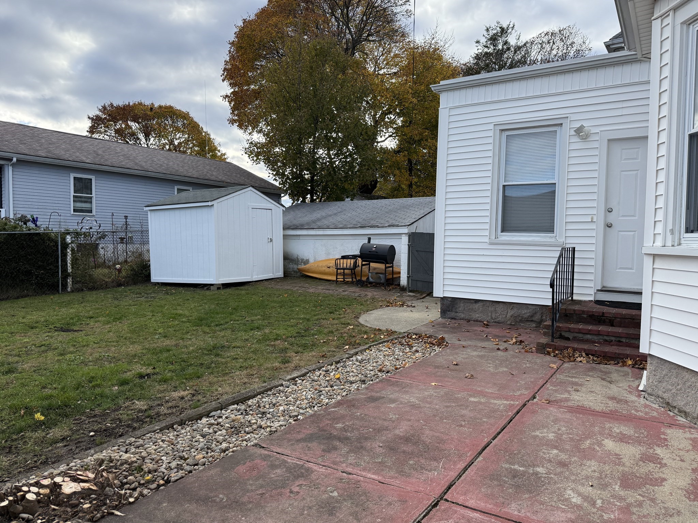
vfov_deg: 56.8
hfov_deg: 71.6
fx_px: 484
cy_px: 262
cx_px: 349
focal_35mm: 24
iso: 100
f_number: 1.78
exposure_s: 1/2232
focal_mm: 6.76
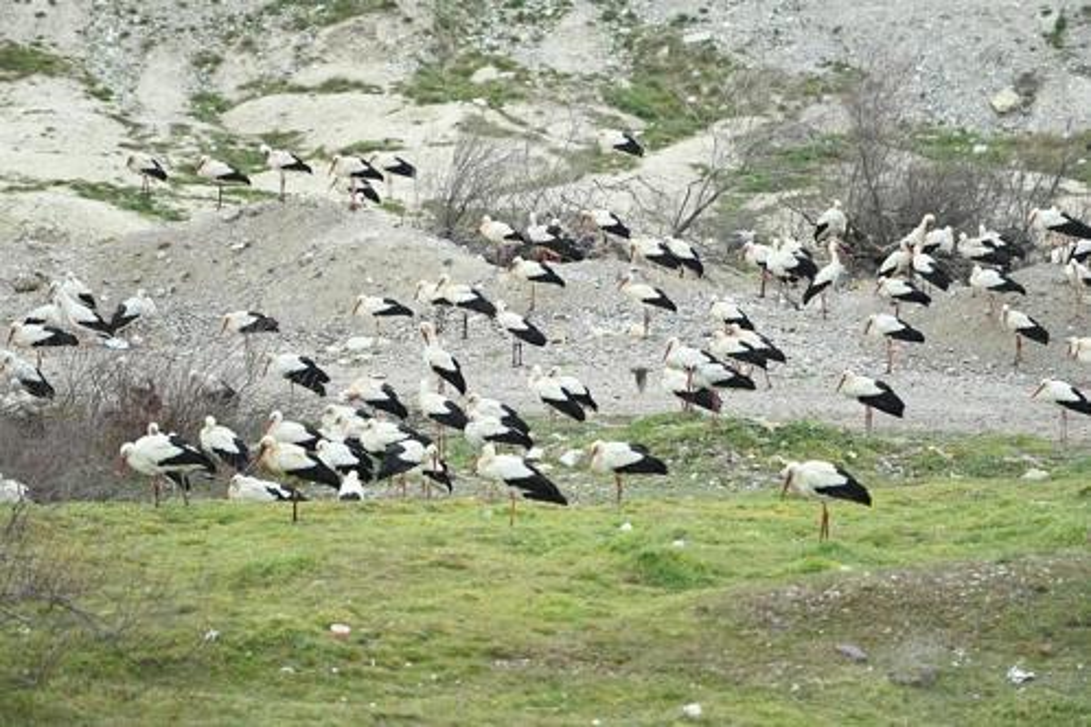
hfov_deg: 10.3
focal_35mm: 200
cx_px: 546
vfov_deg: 6.9
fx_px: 6061
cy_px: 364
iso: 250
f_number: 4
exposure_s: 1/1000
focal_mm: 200
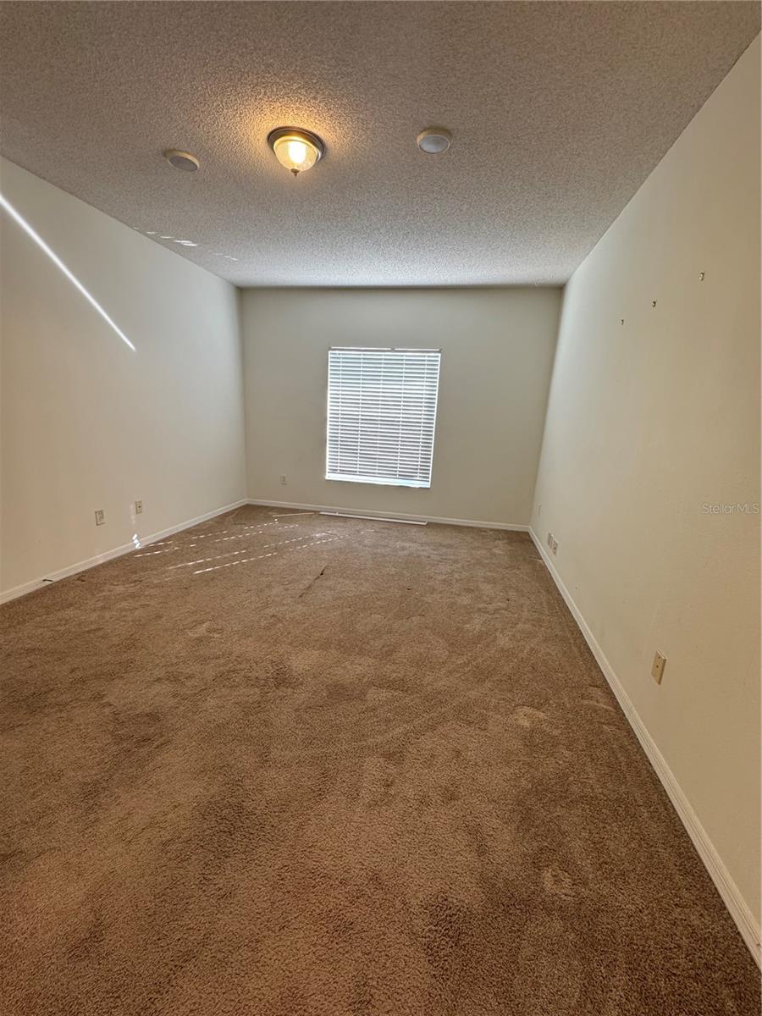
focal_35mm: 14
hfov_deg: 85.7
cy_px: 508
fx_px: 411
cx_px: 381
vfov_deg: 102.1
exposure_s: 1/60
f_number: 2.2
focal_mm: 2.22
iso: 250
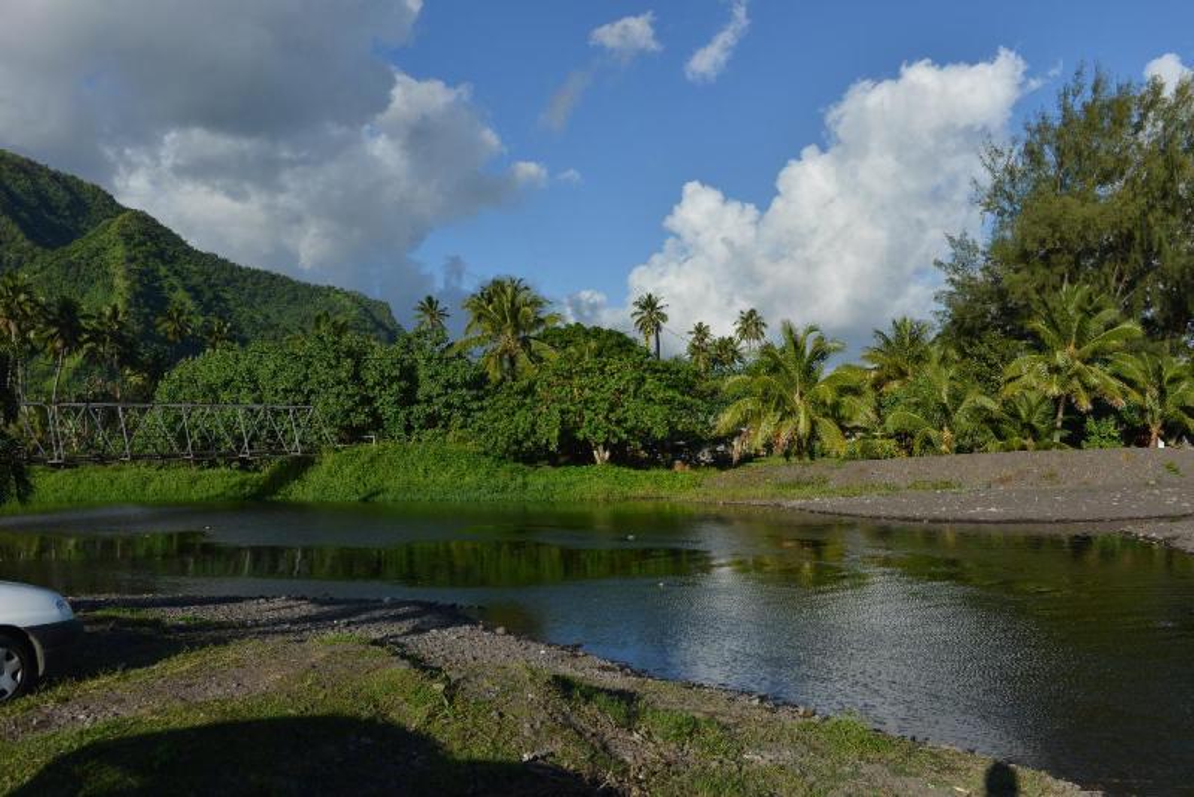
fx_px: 1028
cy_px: 398
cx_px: 597
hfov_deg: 60.3
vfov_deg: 42.4
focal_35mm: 31
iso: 200
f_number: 8
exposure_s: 1/1000
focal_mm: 31
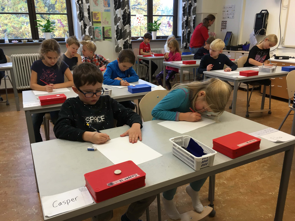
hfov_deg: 61.7
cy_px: 110
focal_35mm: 29
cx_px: 148
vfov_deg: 48.2
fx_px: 247
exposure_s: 1/33
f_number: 2.2
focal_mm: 4.15
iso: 64
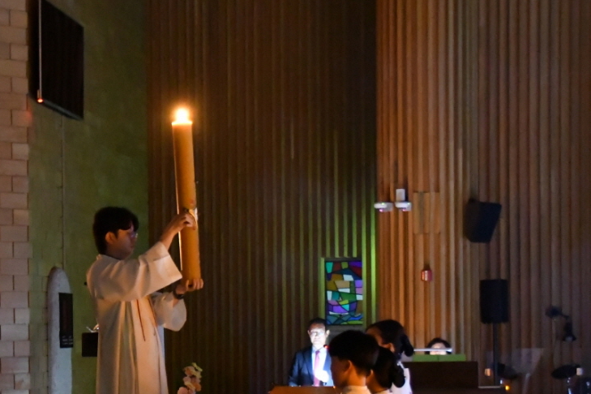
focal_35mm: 105
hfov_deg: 19.4
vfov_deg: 13.0
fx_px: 1724
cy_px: 327
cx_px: 172
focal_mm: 34
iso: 12800
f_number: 4.2
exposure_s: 1/4
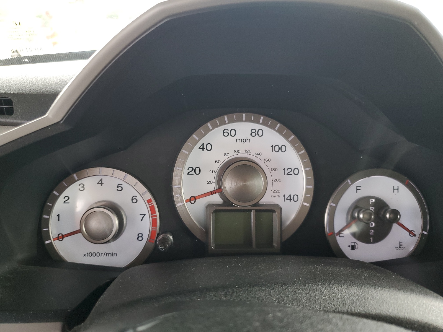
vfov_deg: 53.1
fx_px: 333
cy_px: 166
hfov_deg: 67.3
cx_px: 222
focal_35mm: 26
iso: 90
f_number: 1.5
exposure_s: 1/60.2
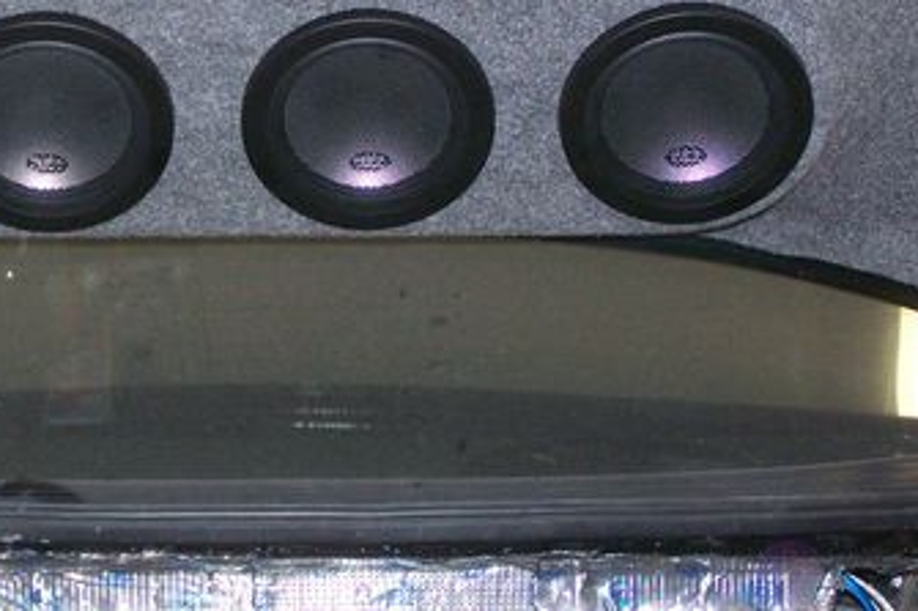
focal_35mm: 137
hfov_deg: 14.9
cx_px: 225
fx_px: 3492
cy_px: 88
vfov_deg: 10.0
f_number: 3.2
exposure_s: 1/80
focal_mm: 11.5
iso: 160
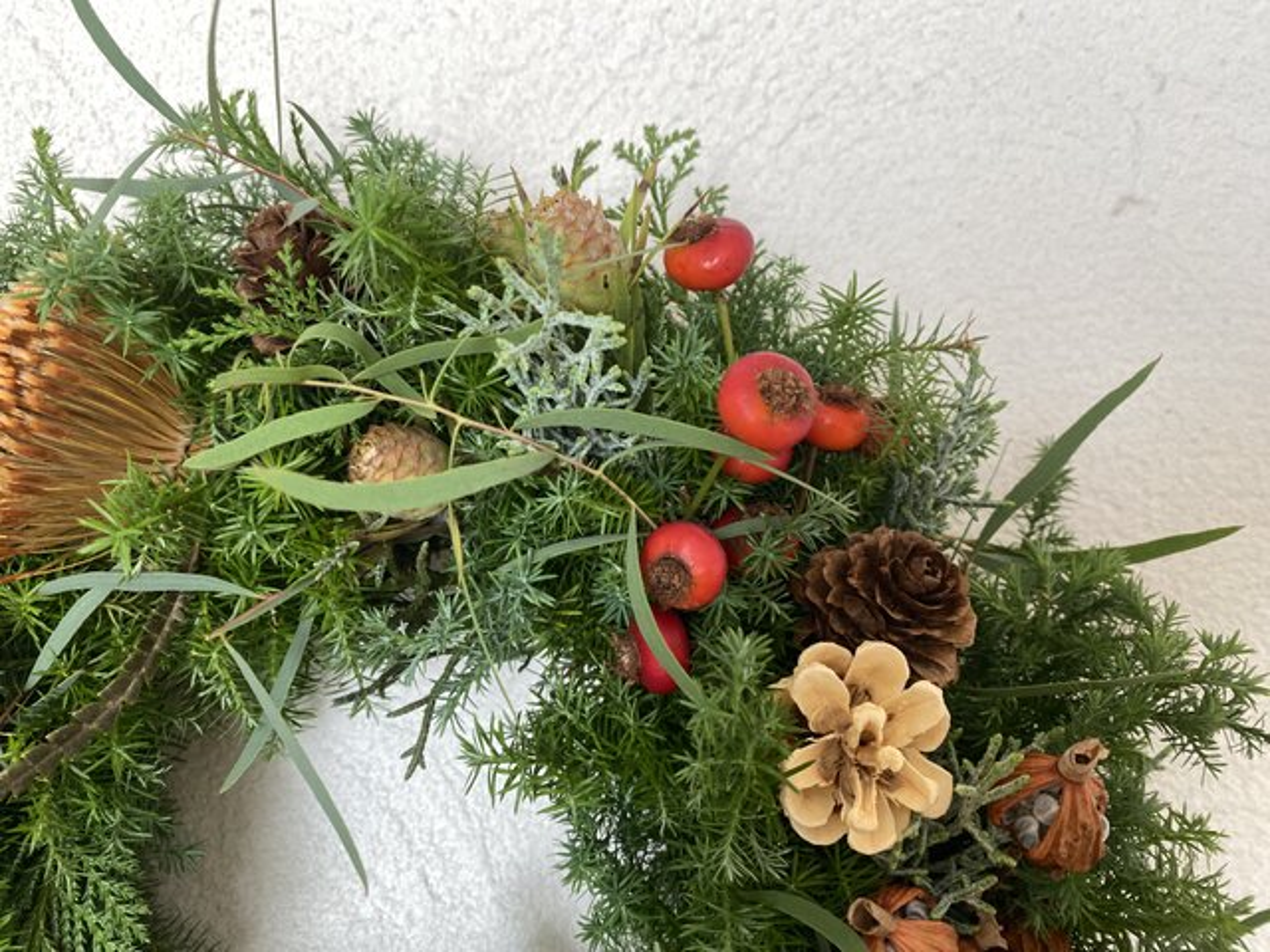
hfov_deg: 67.3
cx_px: 635
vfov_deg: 53.1
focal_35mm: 26
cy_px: 476
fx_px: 954
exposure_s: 1/115
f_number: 1.8
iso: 125
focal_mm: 4.25
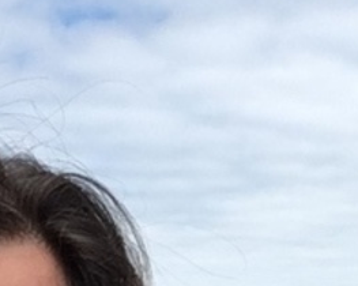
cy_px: 353
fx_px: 1249
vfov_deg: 12.7
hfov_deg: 15.7
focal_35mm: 118
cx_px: 430
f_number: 2.4
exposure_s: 1/1534
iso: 50
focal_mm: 2.15
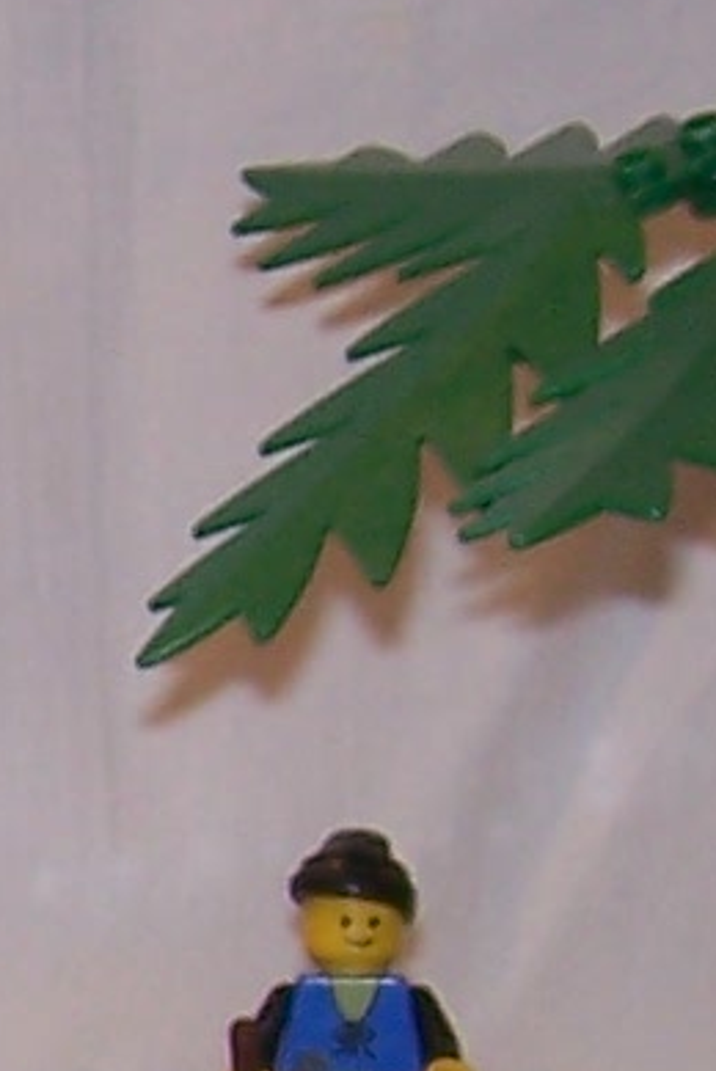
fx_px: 6968
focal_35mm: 234
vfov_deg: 8.7
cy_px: 1338
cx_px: -1537
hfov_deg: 5.5
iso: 80
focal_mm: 5.6
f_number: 2.7
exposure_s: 1/60
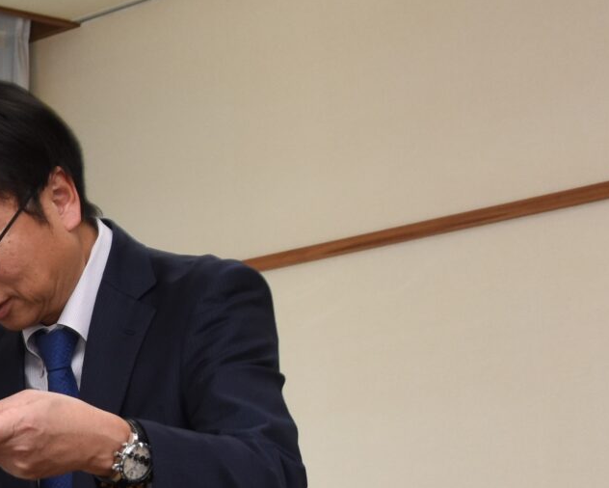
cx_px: -321
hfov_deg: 11.9
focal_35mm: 154
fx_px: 2775
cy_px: 418
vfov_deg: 10.0
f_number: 5.6
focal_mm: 27
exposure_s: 1/125
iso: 400
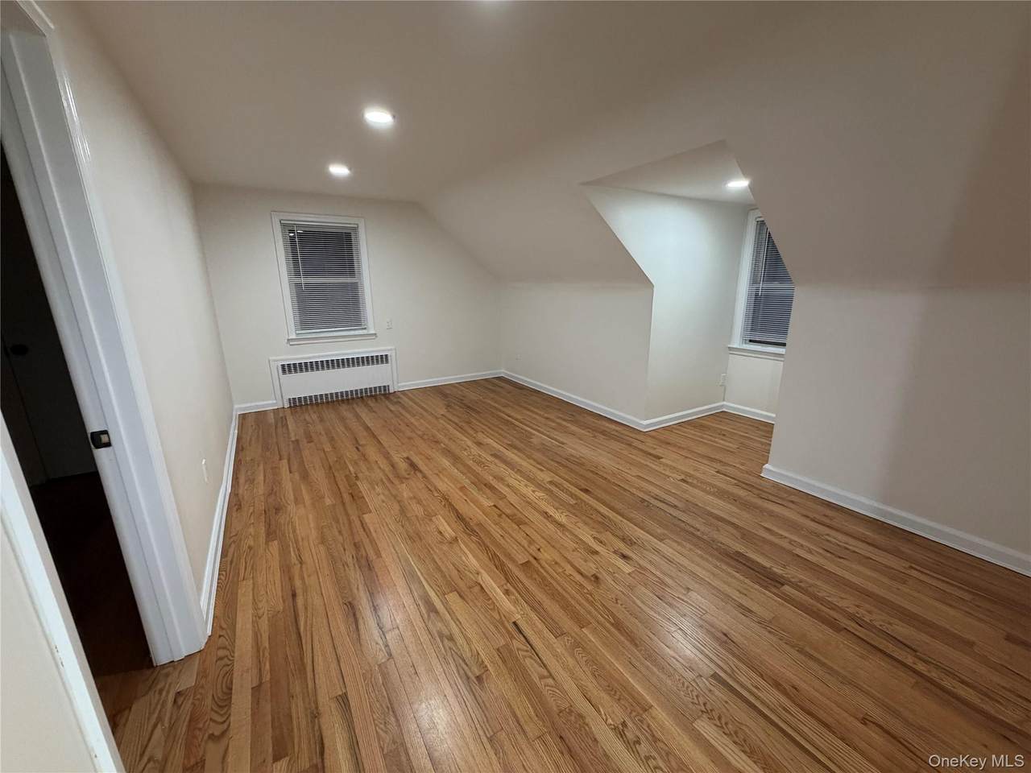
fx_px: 417
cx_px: 516
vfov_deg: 85.7
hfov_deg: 102.1
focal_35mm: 14
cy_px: 386
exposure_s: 1/120
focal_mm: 2.22
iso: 320
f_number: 2.2
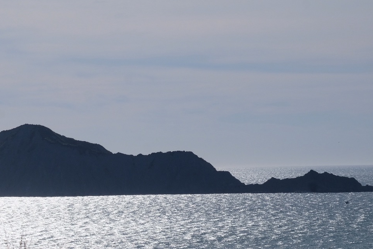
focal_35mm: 187
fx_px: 1937
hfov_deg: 11.0
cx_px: 89
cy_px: 124
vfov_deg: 7.3
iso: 400
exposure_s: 1/1500
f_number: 13
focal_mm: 67.1
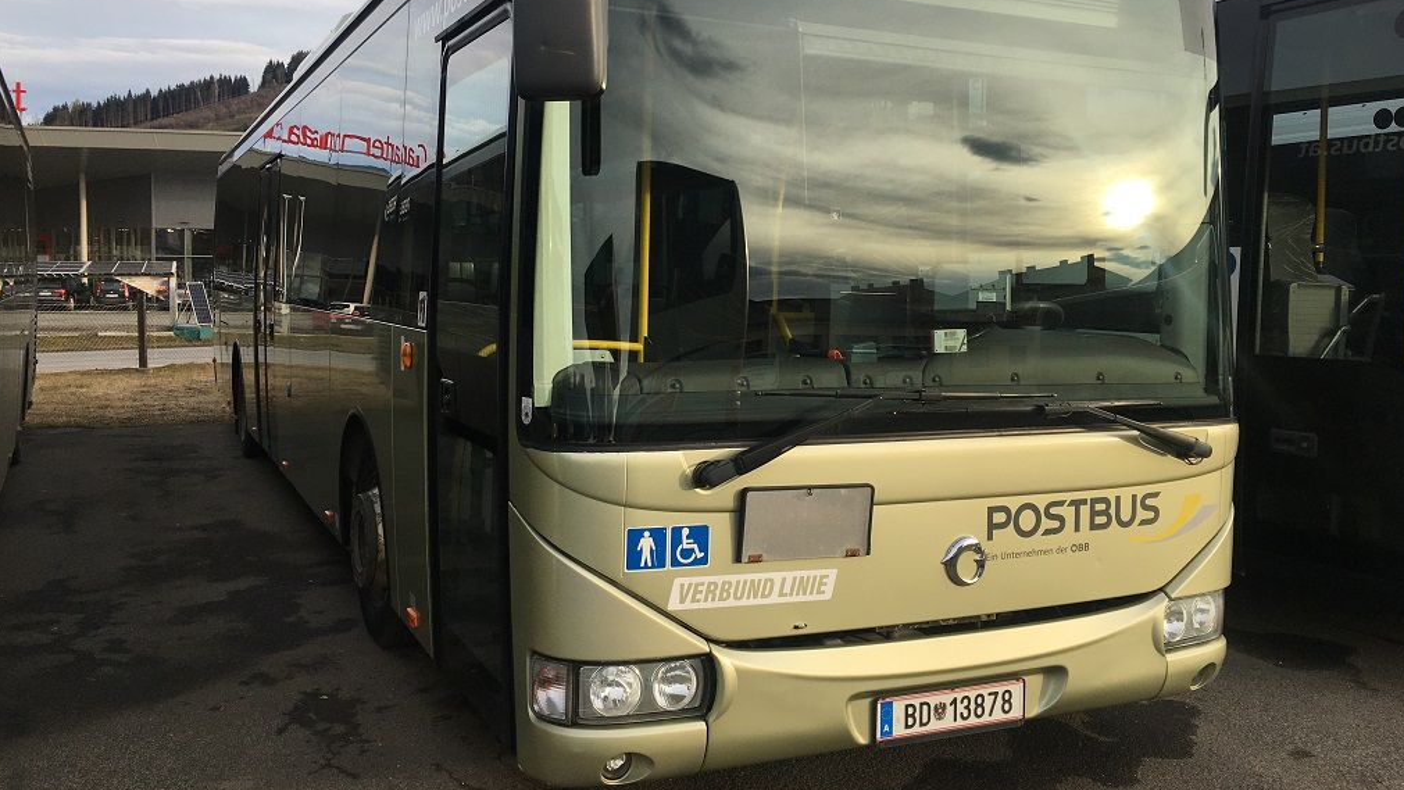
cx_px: 707
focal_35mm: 32
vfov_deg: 36.6
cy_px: 335
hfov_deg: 61.0
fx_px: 1191
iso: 25
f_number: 2.2
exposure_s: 1/484
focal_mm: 4.15
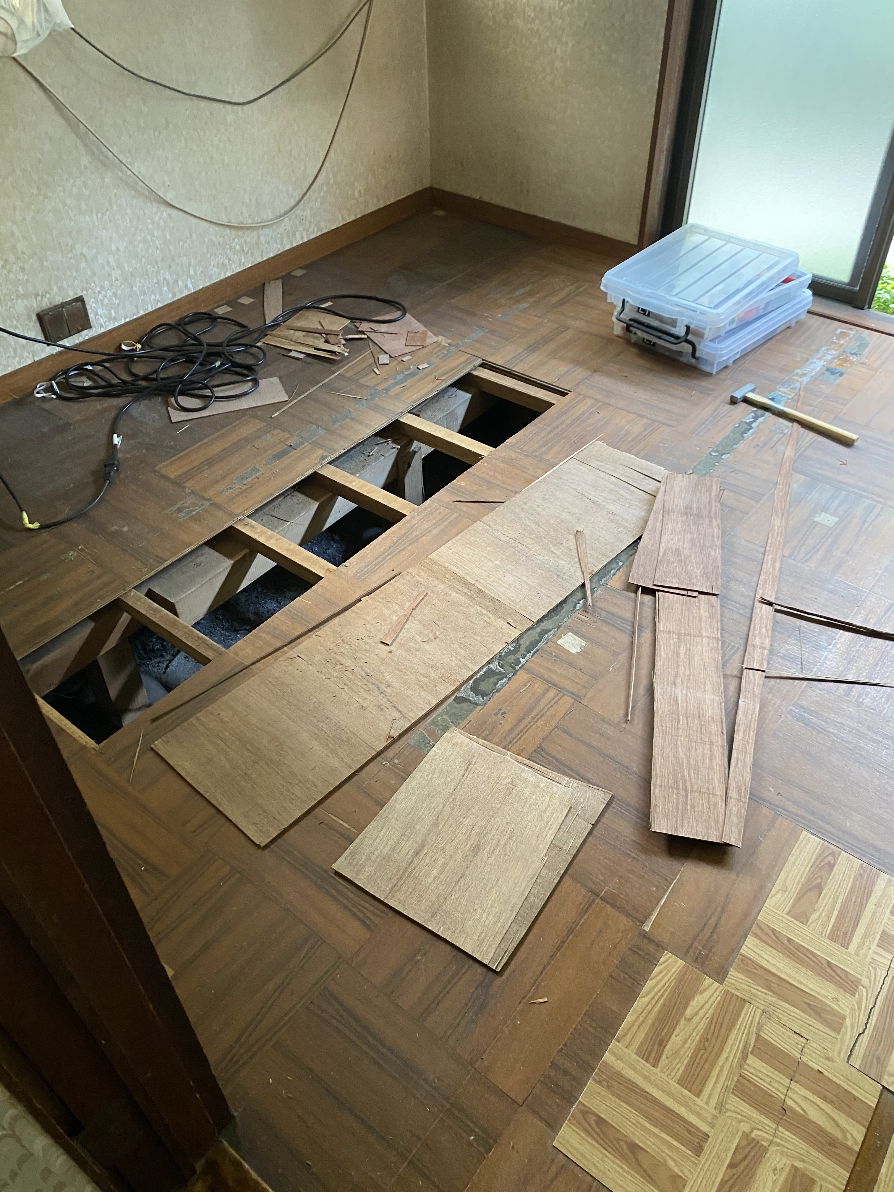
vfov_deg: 67.3
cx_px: 447
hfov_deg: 53.1
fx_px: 895
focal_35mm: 26
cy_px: 596
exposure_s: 1/60
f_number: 1.8
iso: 320
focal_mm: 4.25
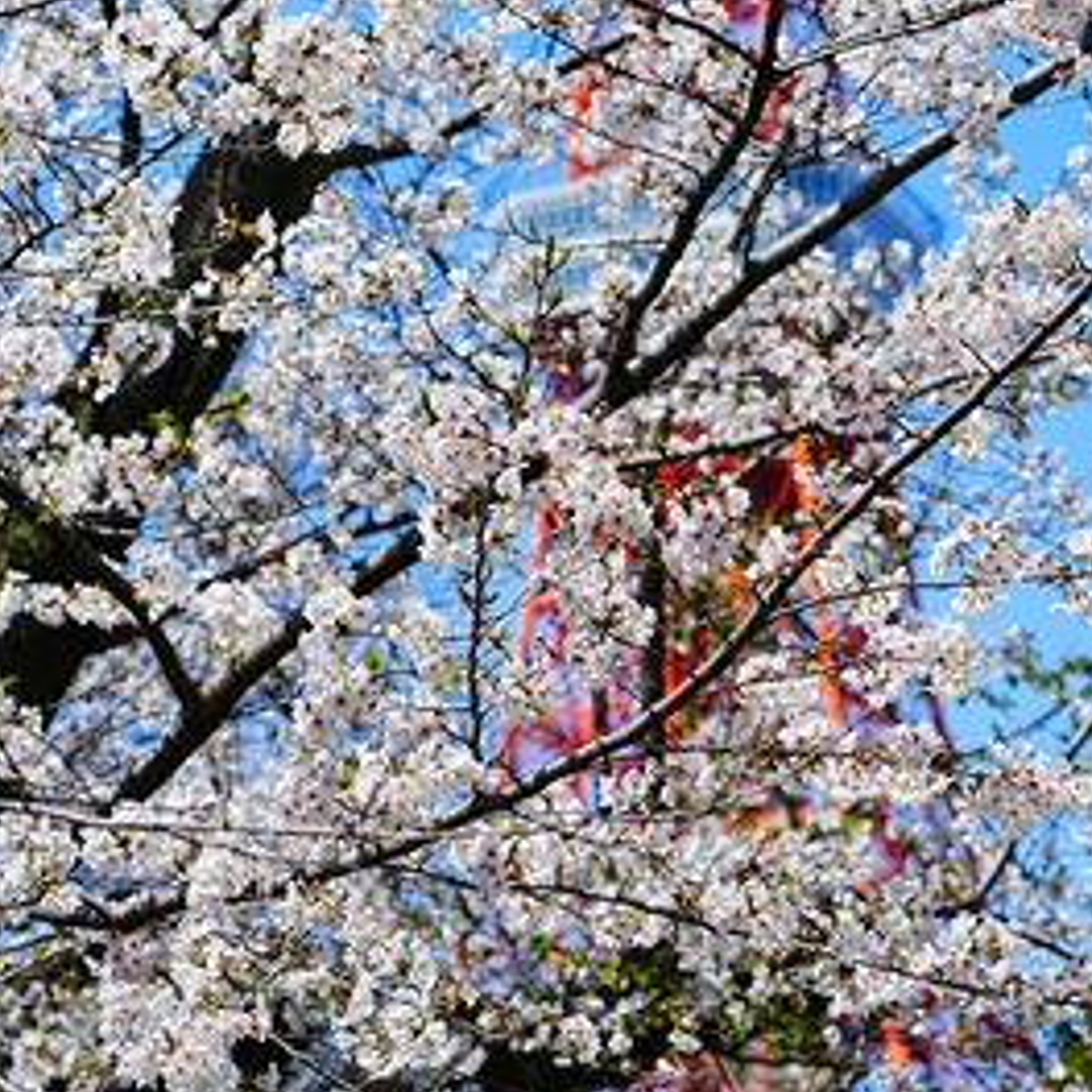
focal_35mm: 129
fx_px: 4604
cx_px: 548
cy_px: 463
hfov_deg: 13.5
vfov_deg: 13.5
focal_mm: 100
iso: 100
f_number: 8
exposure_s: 1/400
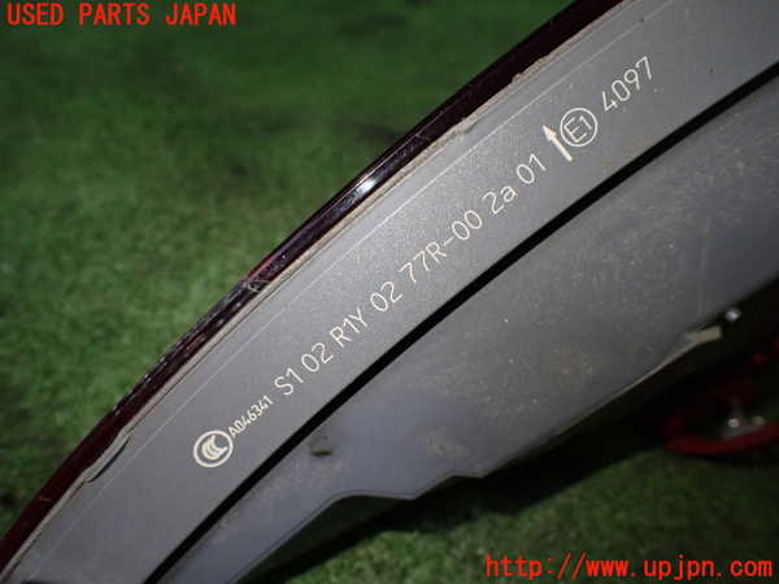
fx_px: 675
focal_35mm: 30
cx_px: 390
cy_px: 292
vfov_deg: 46.8
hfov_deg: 60.0
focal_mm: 5.4
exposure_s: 1/125
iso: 500
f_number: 2.3
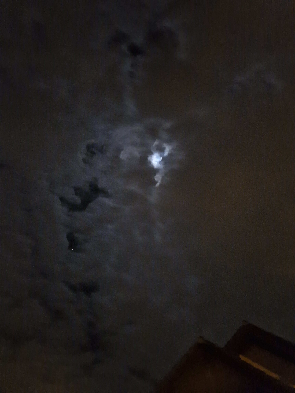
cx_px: 148
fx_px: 261
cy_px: 196
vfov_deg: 73.9
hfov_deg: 58.9
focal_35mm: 23
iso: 5000
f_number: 1.8
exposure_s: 1/10
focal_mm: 5.54
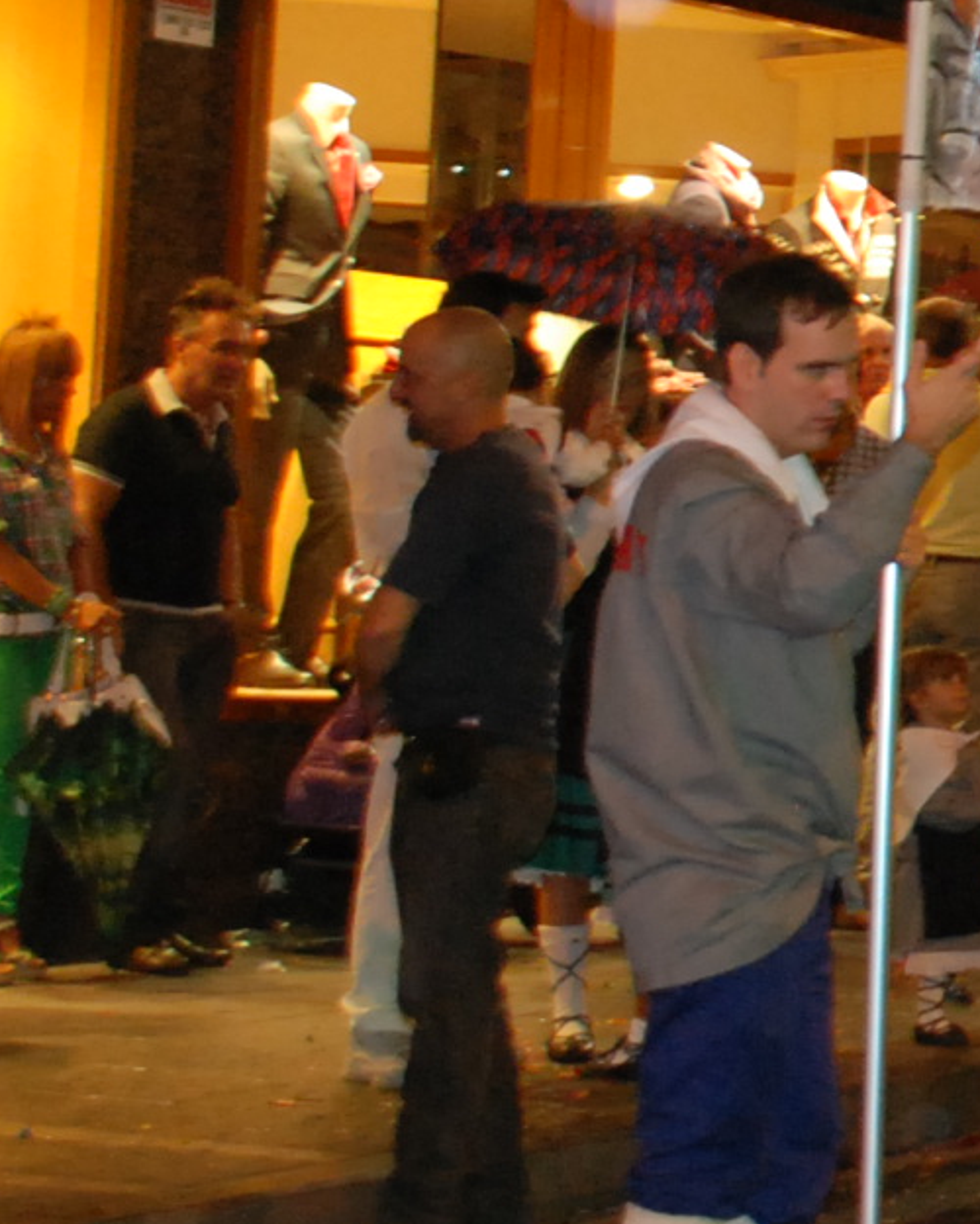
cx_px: 2336
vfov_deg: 12.2
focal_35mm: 157
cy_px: 306
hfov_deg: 8.9
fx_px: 5692
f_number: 4
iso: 800
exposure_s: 1/30
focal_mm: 24
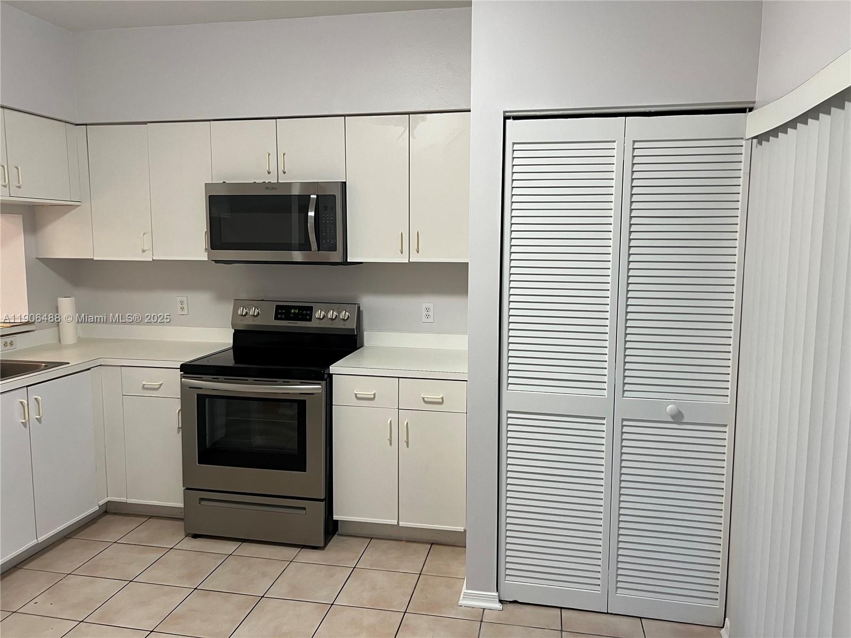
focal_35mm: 26
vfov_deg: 53.1
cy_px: 319
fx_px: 639
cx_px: 426
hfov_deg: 67.3
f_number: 1.5
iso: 100
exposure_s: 1/60
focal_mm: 5.7
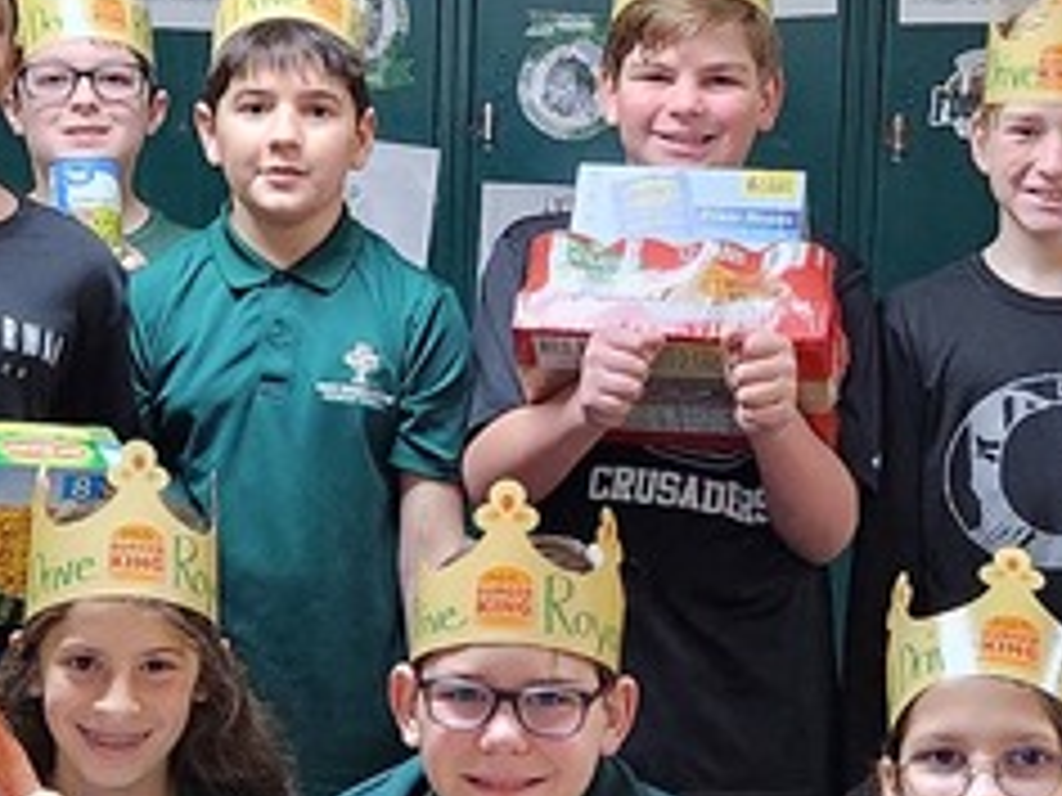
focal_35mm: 100
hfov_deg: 19.6
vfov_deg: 14.8
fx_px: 3068
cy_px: 441
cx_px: 482
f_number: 1.8
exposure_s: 1/120
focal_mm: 5.4
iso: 800
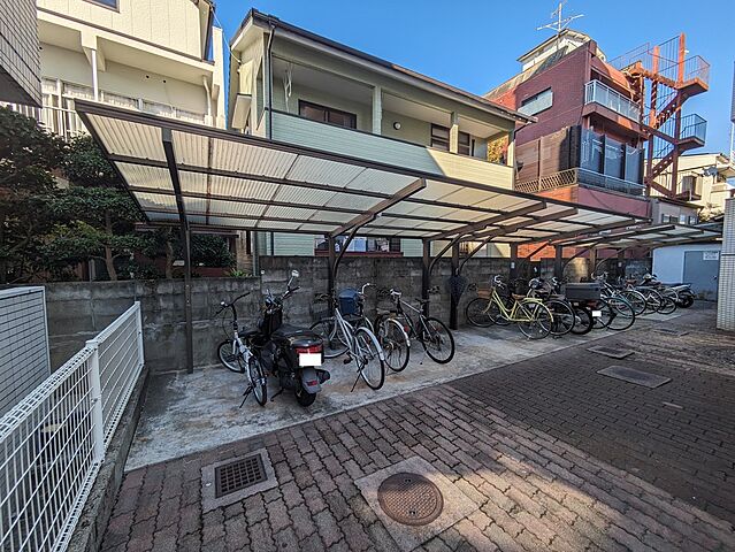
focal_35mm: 14
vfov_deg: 85.7
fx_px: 297
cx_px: 368
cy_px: 276
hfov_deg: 102.0
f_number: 2.2
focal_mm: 1.83
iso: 34
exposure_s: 1/802
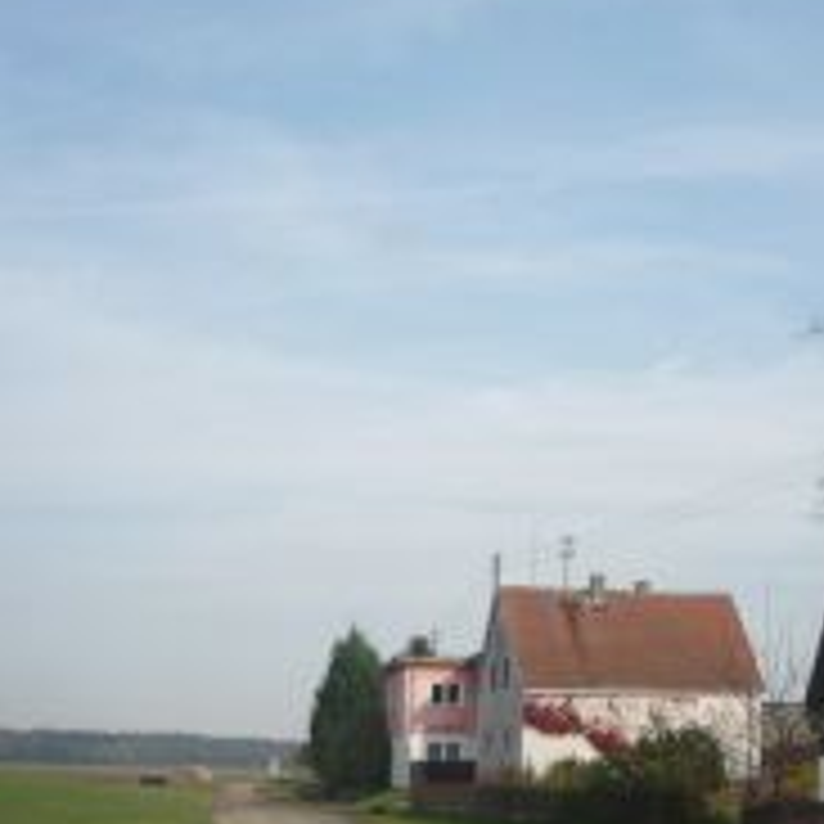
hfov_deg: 22.9
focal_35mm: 74
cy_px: 531
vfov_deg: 23.3
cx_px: 716
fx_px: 1993
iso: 100
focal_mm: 5.2
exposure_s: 1/400
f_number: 5.6
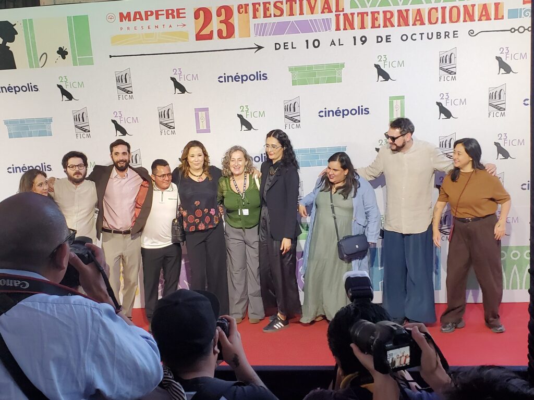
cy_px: 200
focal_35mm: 26
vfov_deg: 53.1
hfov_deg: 67.3
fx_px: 401
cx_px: 267
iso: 200
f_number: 2.4
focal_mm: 4.3
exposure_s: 1/120
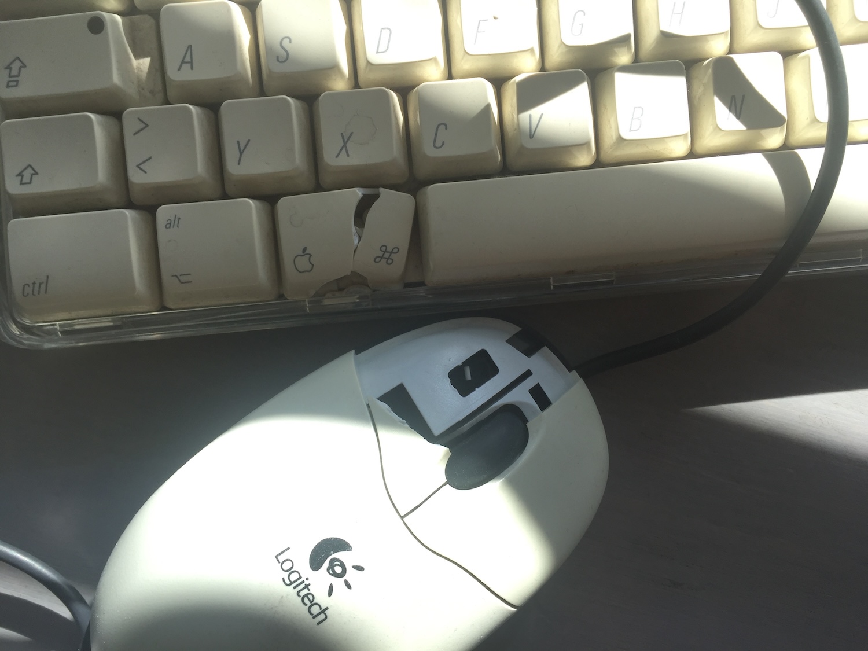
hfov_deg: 61.7
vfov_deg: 48.2
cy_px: 326
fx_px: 727
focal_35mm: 29
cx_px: 434
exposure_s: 1/391
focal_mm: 4.15
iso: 32
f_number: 2.2
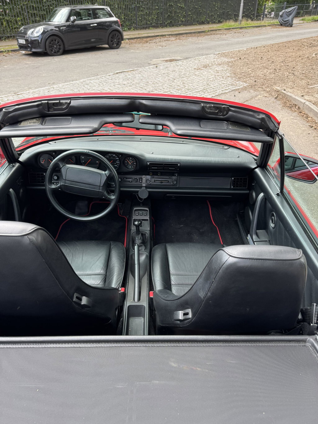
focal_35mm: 24
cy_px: 212
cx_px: 159
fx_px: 294
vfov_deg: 71.6
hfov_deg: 56.8
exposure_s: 1/263
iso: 64
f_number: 1.78
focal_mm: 6.76
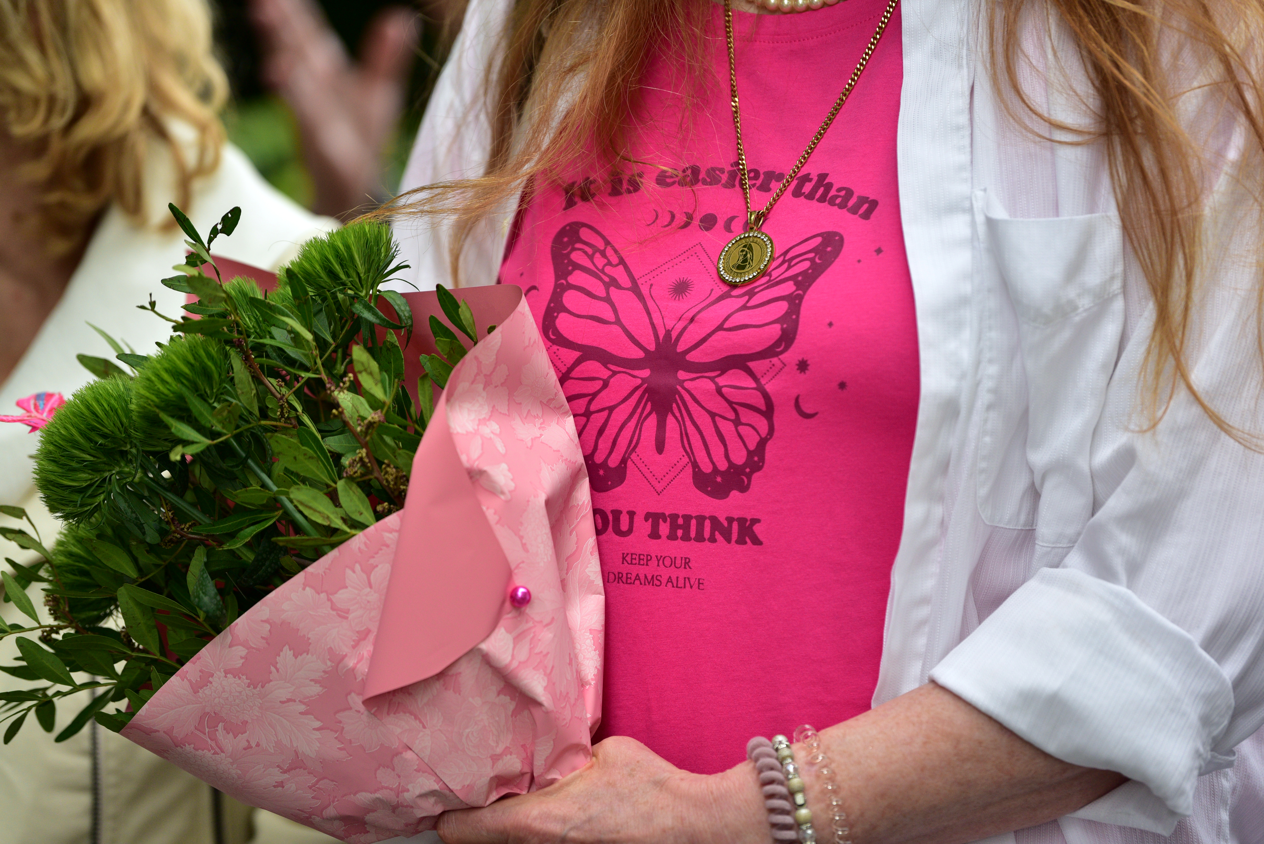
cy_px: 422
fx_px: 6498
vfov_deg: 7.4
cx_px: 632
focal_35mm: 185
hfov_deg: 11.1
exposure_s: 1/640
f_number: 2.8
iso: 800
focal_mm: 185
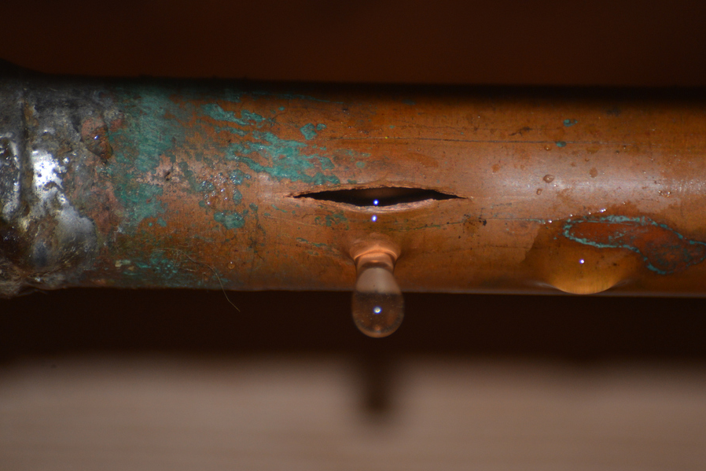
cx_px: 414
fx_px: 8218
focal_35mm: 419
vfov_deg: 3.3
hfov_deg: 4.9
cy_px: 235
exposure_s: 1/60
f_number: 5.6
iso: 800
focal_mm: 300
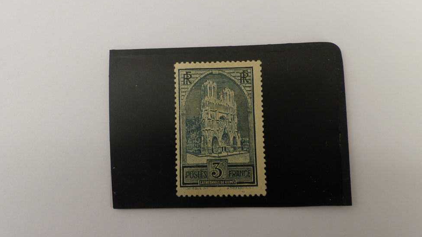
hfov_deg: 67.9
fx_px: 313
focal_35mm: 28
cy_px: 123
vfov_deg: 41.5
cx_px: 209
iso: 160
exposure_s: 1/60
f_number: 2.8
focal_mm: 4.5
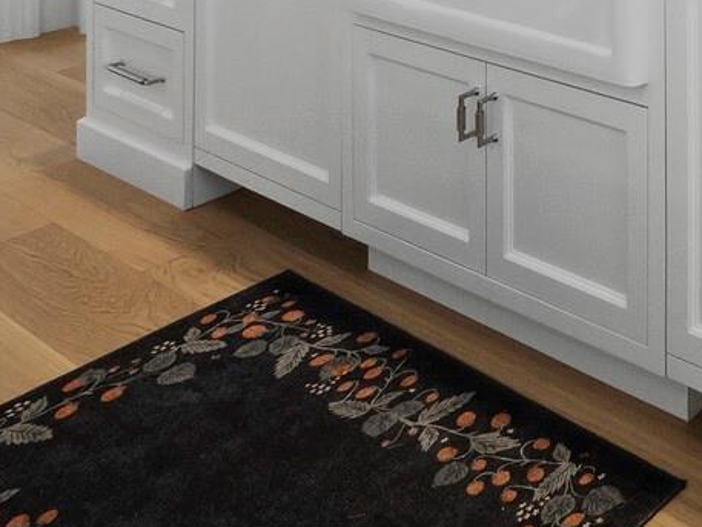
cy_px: -350
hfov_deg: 28.4
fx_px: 994
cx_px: 1003
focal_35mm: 49
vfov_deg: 22.0
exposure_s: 1/13
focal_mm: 7
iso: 400
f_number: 11
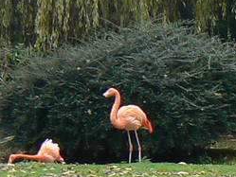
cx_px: 90
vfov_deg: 6.4
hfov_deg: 8.6
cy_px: 103
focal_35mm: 231
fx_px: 1576
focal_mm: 6
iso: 80
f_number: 4
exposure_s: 1/80
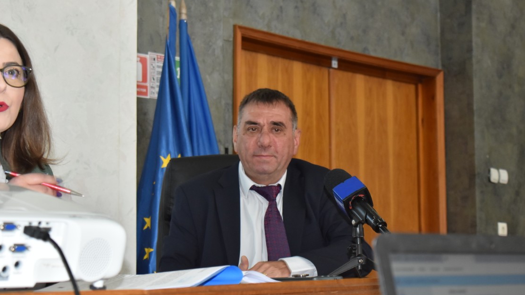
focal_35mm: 90
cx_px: 268
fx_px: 1246
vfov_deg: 13.5
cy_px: 135
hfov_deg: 23.8
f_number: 5.6
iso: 1100
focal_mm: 55
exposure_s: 1/60
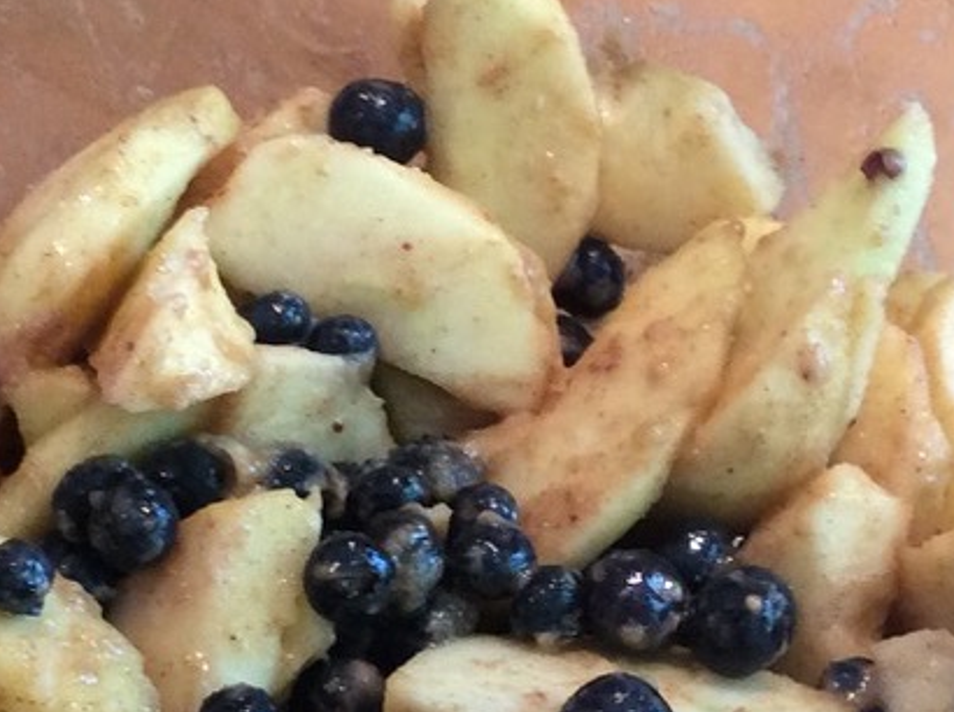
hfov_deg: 19.7
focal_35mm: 100
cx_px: 472
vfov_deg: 14.5
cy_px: 754
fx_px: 2751
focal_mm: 3.3
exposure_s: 1/24
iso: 80
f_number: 2.4
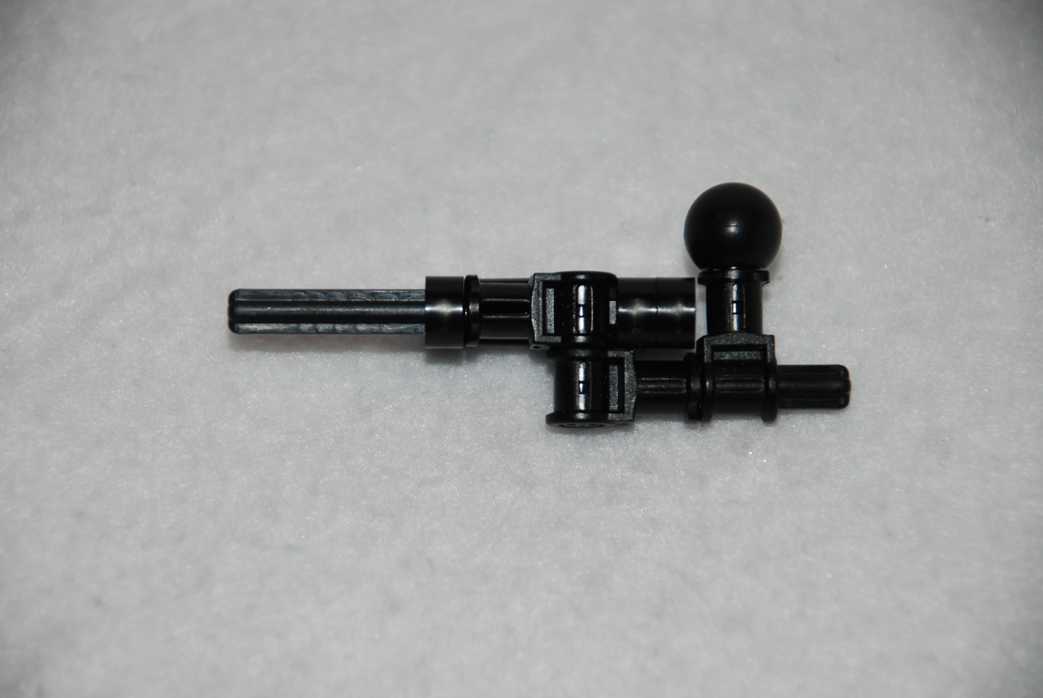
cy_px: 349
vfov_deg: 6.8
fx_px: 5874
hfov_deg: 10.1
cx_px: 522
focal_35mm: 202
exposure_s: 1/60
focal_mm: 135
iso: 100
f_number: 5.6
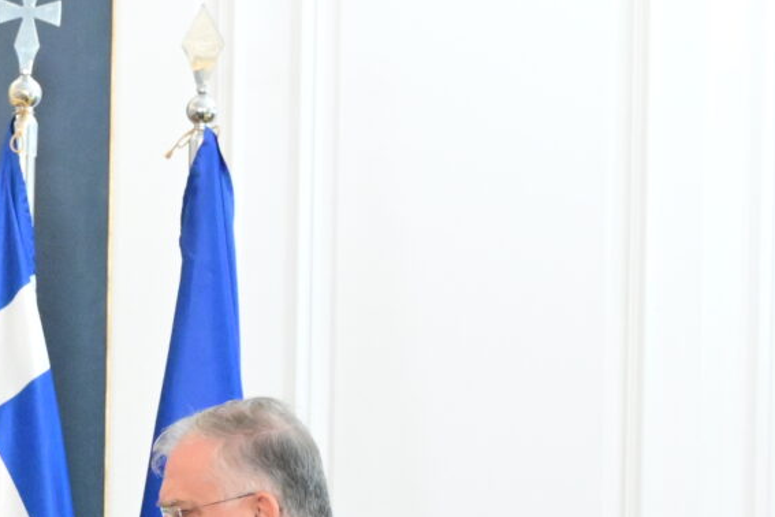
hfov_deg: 6.4
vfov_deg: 4.3
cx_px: -431
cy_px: 891
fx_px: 6802
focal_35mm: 316
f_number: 5.6
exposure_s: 1/400
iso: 8000
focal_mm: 70
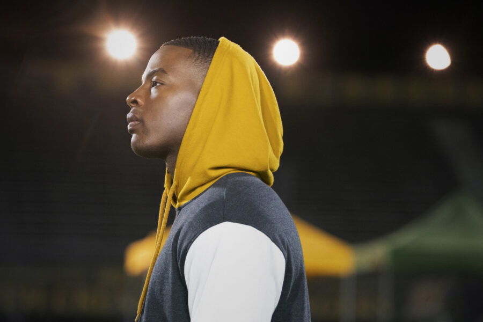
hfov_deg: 11.5
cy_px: 161
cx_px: 242
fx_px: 2401
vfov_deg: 7.7
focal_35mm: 179
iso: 6400
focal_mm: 179
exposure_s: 1/160
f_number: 5
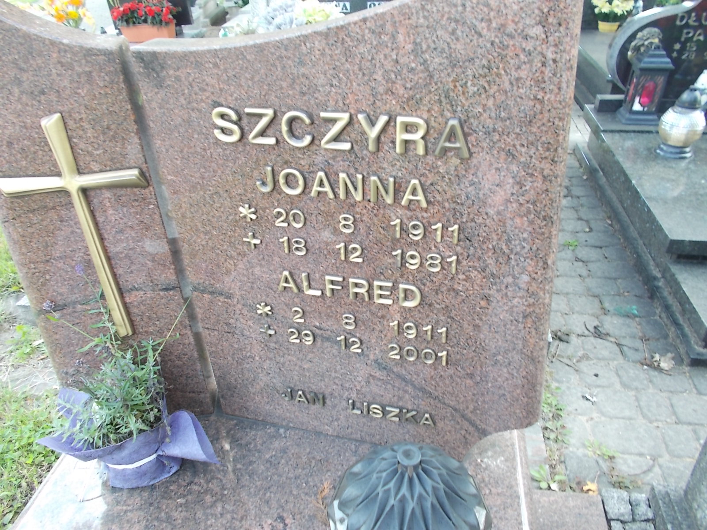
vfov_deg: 53.1
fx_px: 531
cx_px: 354
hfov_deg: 67.3
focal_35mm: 26
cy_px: 265
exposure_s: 1/50
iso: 80
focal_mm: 4.6
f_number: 3.2
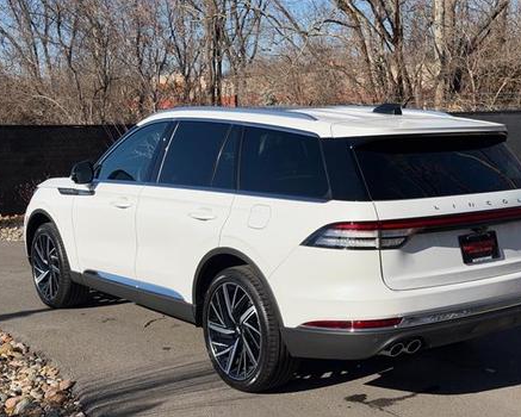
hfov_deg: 34.7
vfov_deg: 28.1
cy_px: 224
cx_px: 284
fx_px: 833
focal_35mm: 54
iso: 64
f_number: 1.78
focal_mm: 6.76
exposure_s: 1/9901
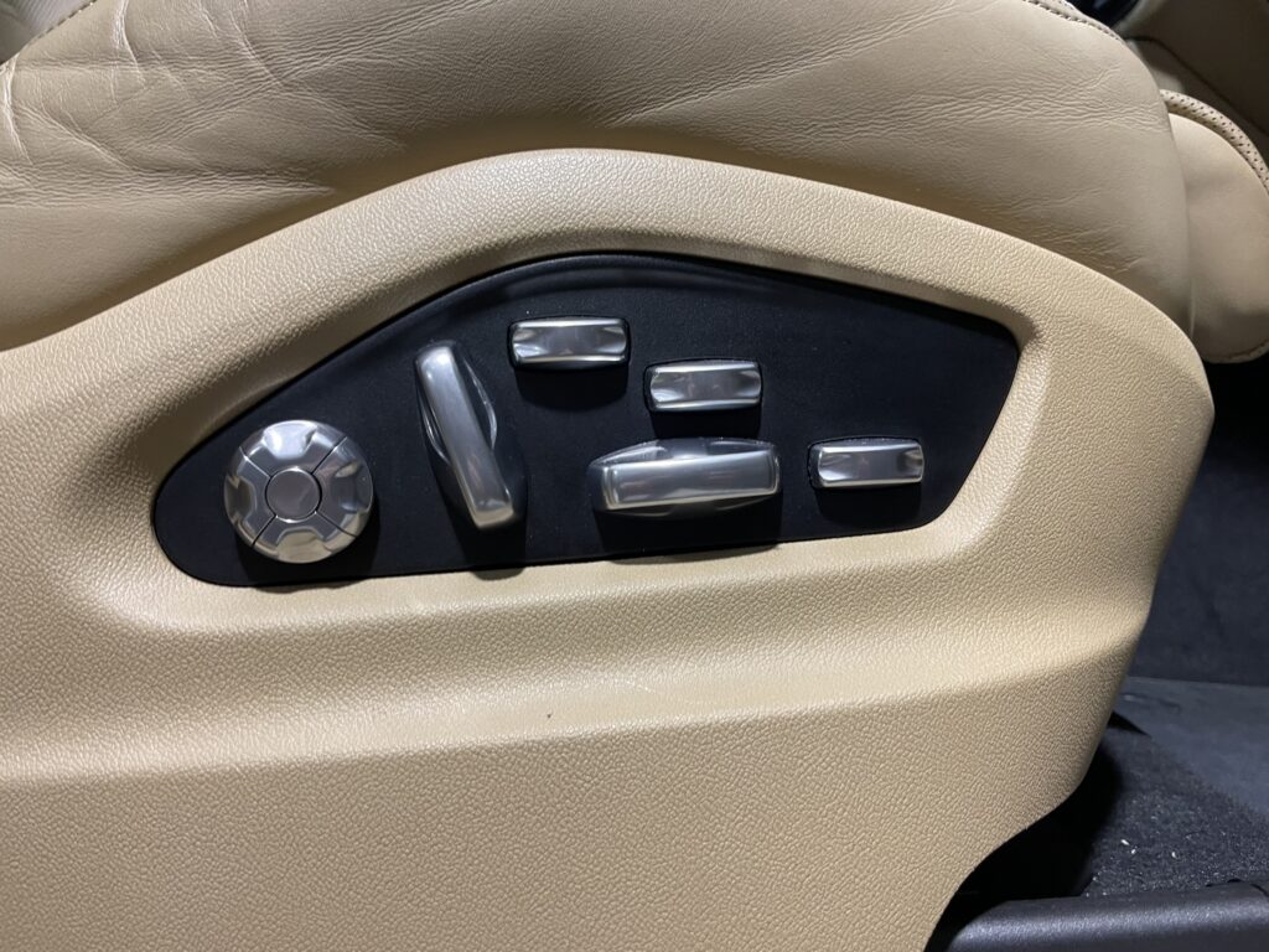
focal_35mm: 26
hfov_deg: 67.3
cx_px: 634
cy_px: 476
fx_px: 953
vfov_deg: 53.1
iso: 125
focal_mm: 4.2
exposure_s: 1/50
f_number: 1.6
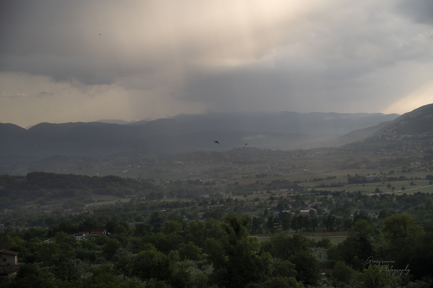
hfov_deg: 31.0
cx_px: 216
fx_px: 781
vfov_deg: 20.9
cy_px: 144
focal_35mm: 65
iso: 200
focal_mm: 65
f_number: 5
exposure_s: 1/800
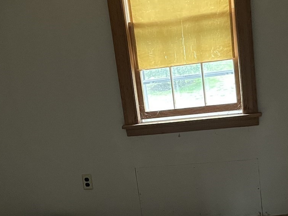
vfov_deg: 20.6
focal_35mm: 70
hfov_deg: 27.8
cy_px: 192
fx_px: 582
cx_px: 129
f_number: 1.6
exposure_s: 1/40
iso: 640
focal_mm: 5.1
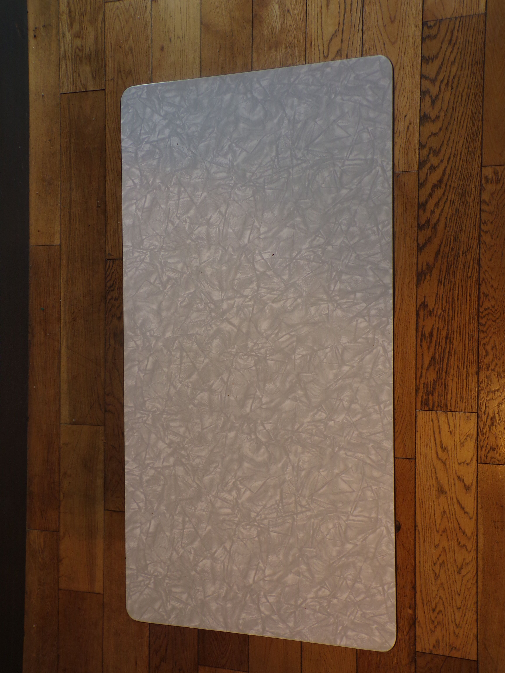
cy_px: 336
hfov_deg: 49.7
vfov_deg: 63.4
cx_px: 252
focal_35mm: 28
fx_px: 545
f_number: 3.1
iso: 110
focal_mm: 5
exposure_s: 1/34
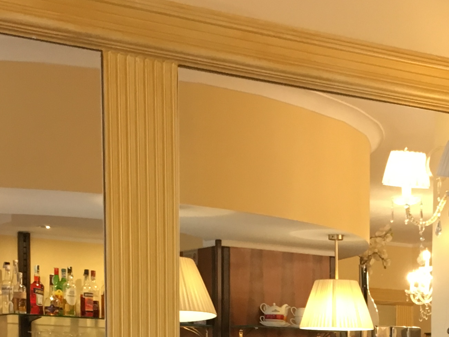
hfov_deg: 21.4
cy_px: 476
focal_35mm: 90
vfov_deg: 15.4
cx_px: 392
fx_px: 1167
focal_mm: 4.15
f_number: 2.2
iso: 100
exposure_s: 1/33
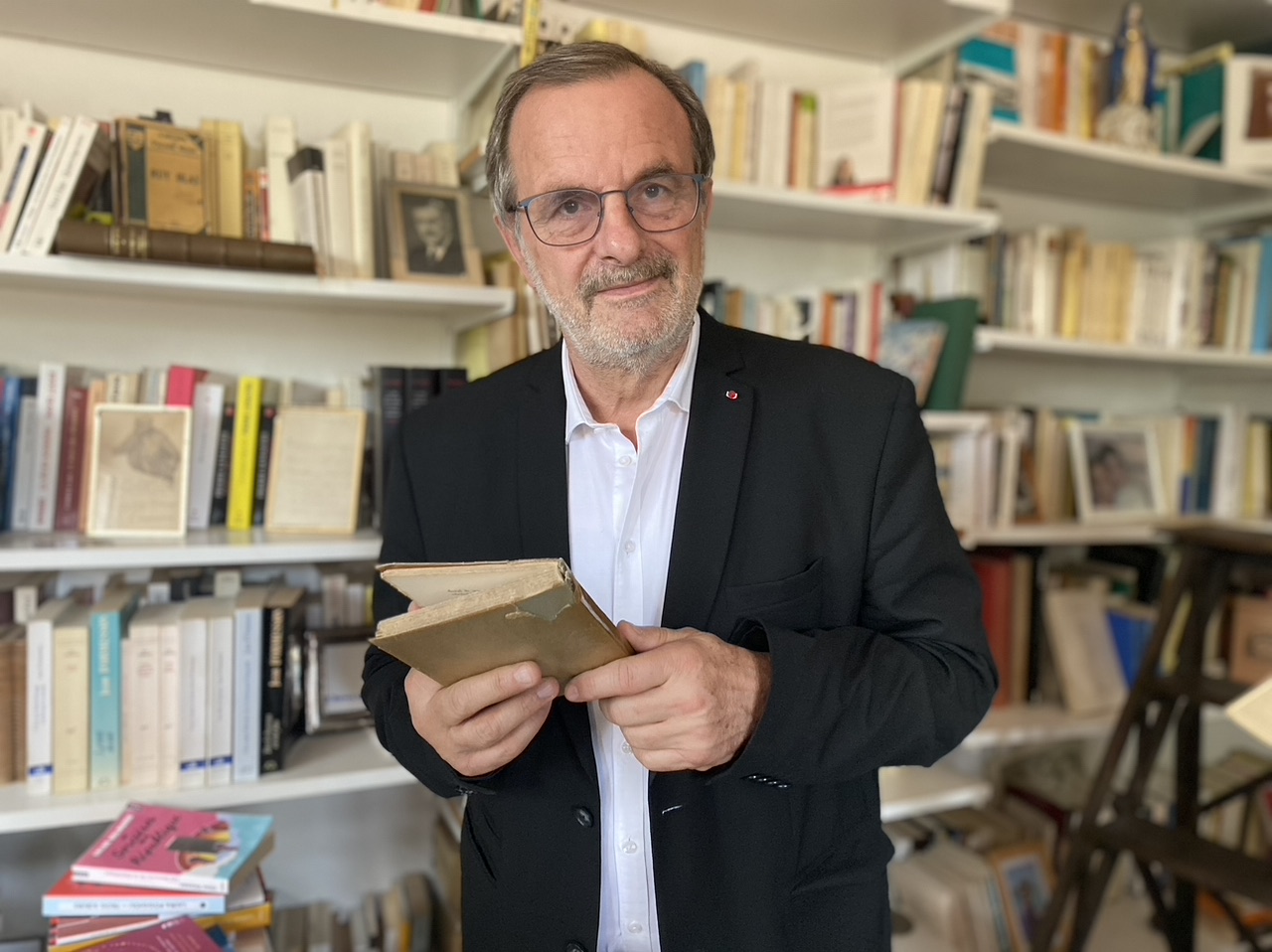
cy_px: 476
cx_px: 636
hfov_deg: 67.3
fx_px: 955
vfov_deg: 53.0
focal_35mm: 26
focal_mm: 4.25
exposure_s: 1/47
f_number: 1.8
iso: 500
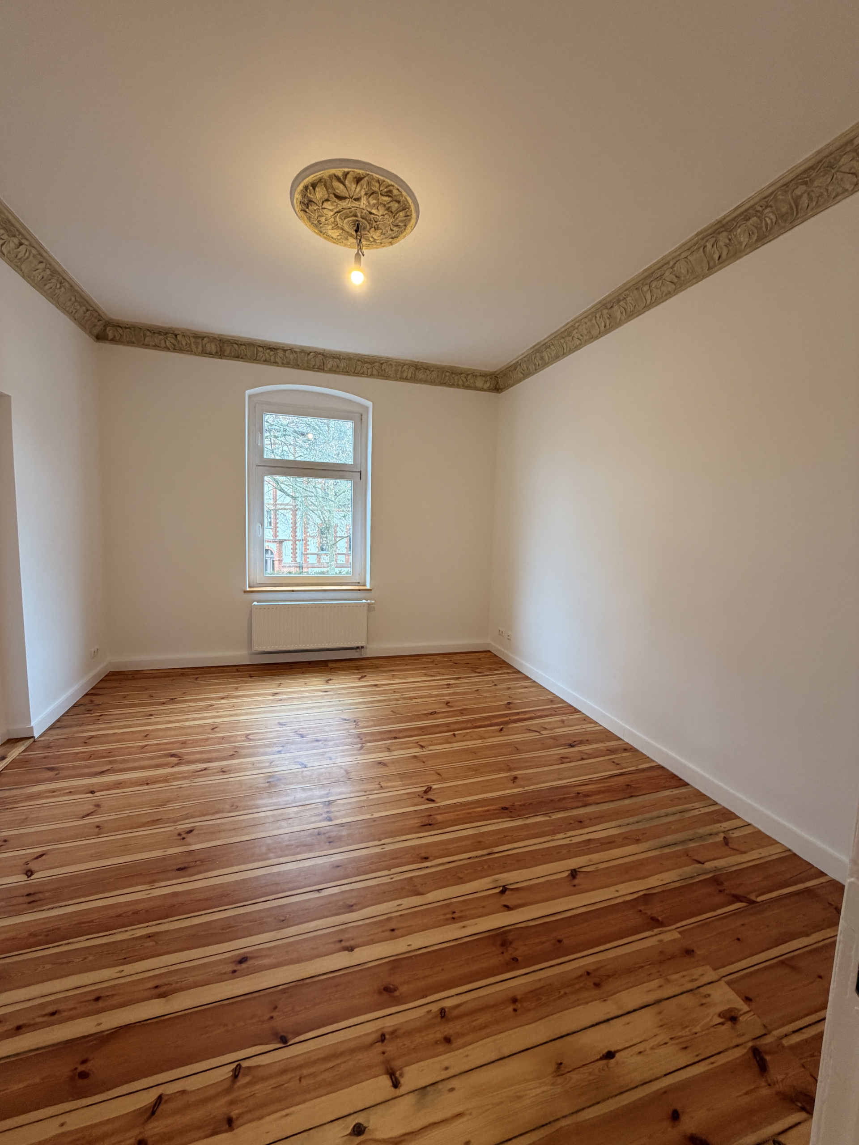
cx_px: 430
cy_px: 572
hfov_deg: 85.7
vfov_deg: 102.1
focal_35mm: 14
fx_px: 463
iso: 125
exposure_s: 1/100
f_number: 2.2
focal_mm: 2.22
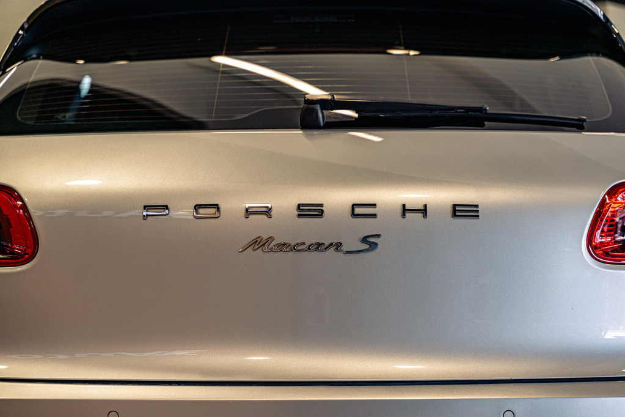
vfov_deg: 18.2
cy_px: 208
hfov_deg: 27.0
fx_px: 1302
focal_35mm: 75
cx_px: 312
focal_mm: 75
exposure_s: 1/200
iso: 200
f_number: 3.5
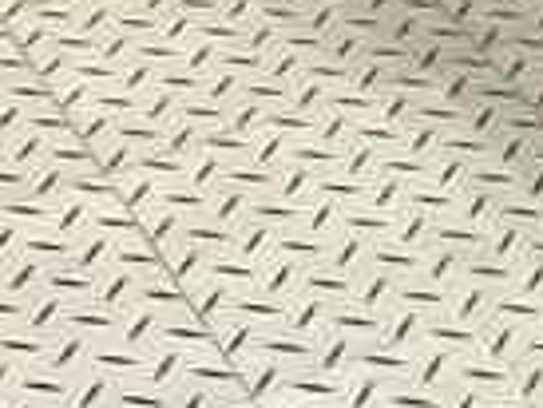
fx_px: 3187
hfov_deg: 9.2
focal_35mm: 203
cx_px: 1042
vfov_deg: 6.7
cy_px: -784
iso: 80
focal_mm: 3
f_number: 1.8
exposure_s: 1/60
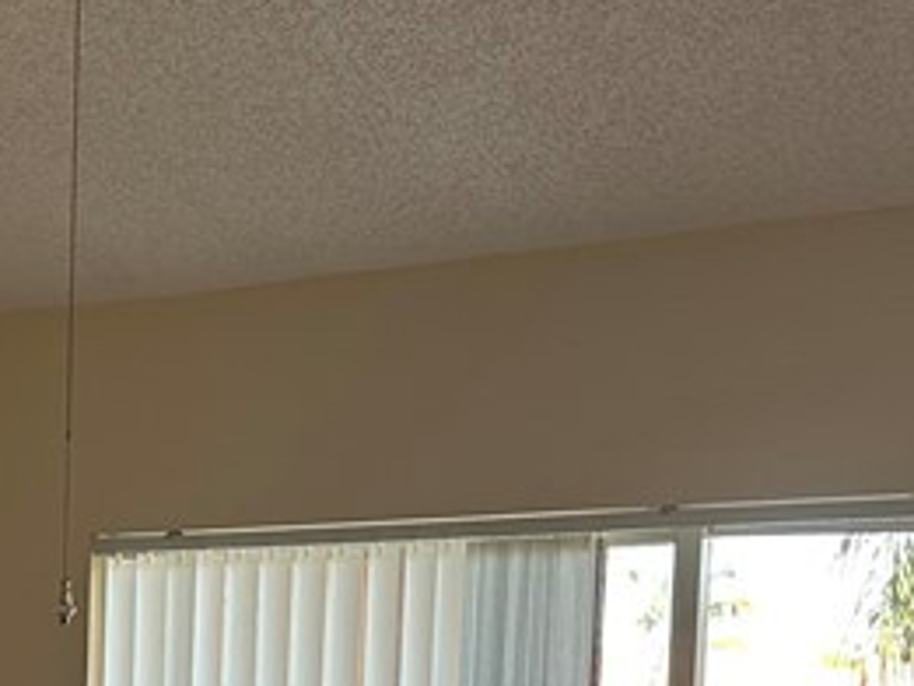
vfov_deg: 14.8
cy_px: 990
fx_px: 2483
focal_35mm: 94
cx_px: -35
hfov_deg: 20.1
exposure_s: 1/120
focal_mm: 6.86
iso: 100
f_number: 1.78
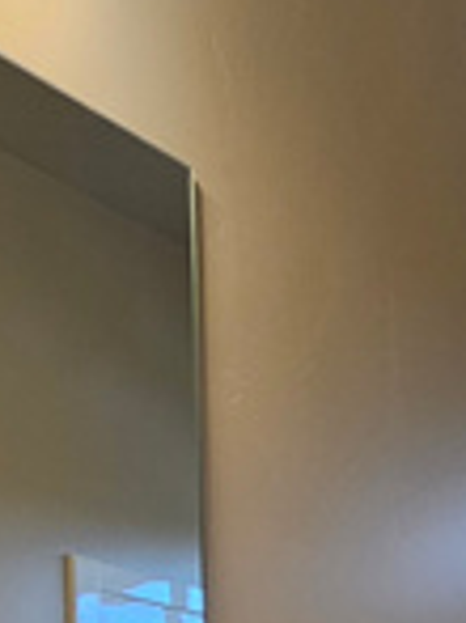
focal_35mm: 68
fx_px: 1222
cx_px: 563
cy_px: 1000
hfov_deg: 20.2
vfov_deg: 22.1
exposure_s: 1/60
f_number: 2.2
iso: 100
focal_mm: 2.2
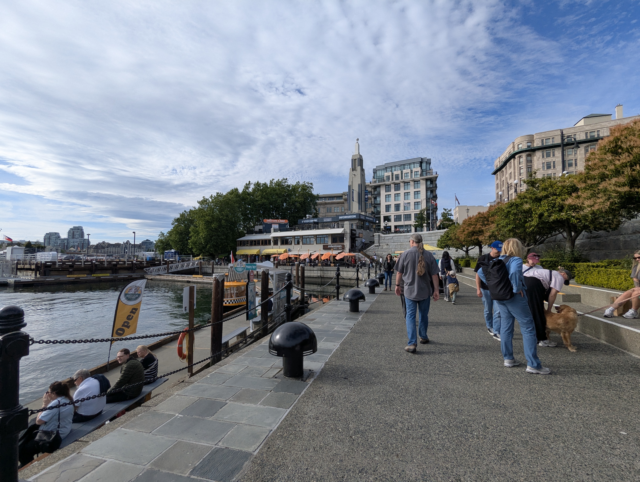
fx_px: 296
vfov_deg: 78.2
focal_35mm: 16
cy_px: 241
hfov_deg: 94.4
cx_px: 320
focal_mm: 2.35
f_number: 2.2
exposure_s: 1/1603
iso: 44
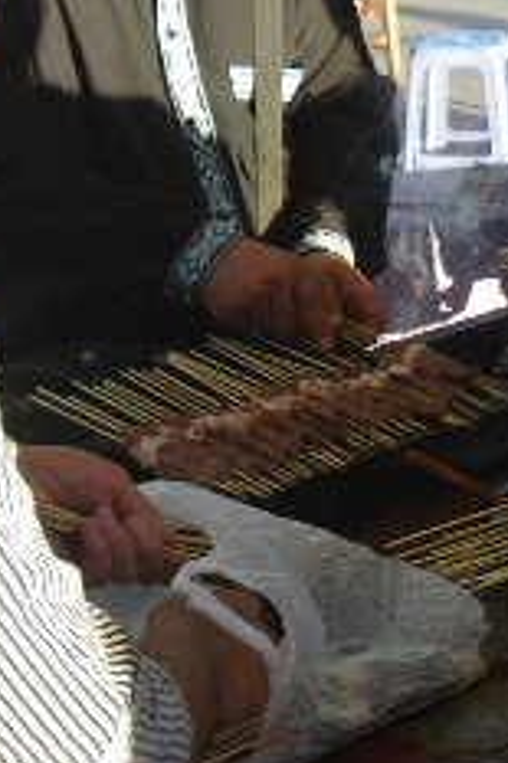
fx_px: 2120
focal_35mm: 100
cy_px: 272
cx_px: 426
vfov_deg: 20.4
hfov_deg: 13.6
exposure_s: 1/100
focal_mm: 5
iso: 50
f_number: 3.5
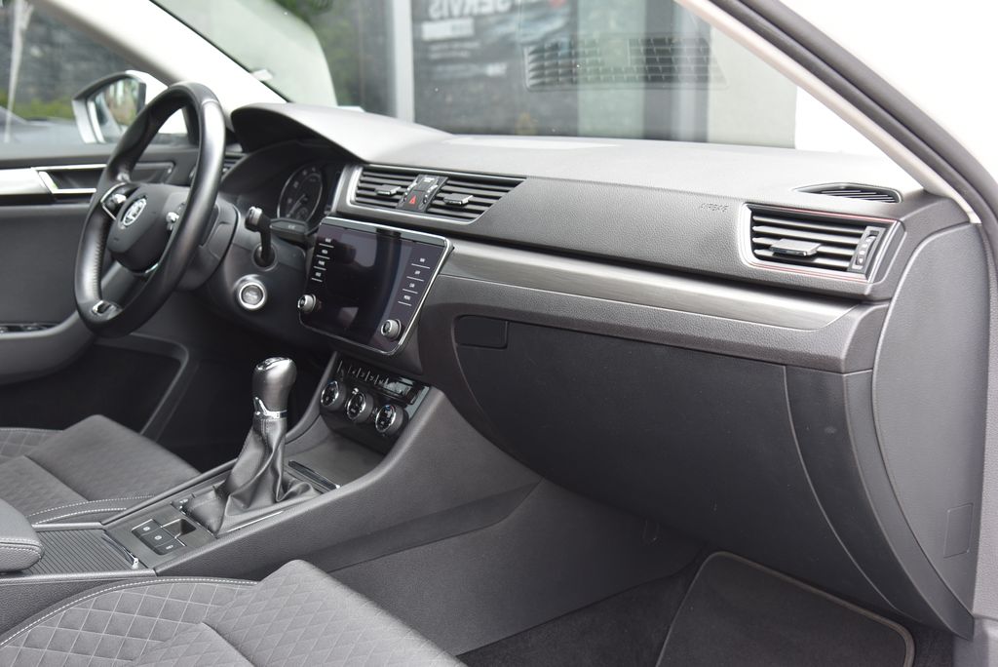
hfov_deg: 42.7
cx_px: 499
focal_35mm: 46
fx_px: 1276
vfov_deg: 29.3
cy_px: 334
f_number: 4.5
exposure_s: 1/80
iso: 500
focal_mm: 46
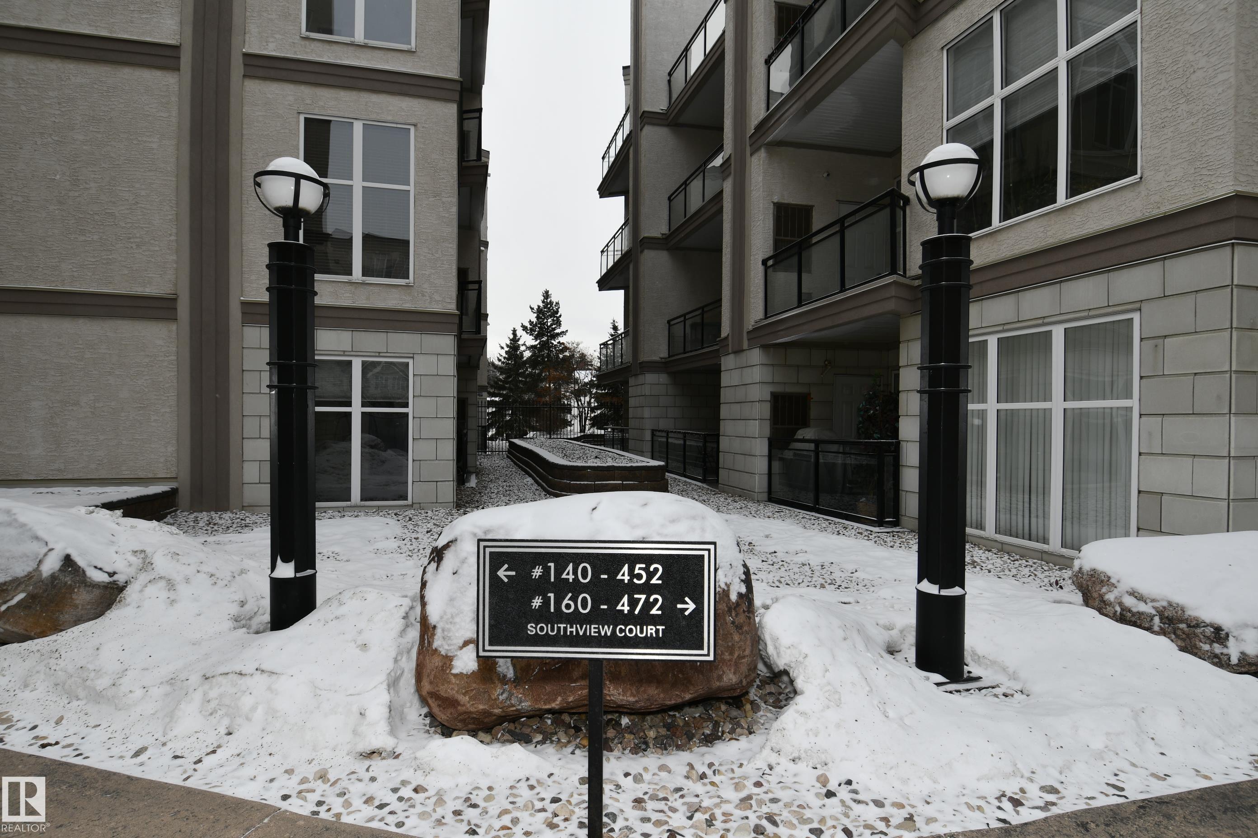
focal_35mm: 18
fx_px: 629
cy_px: 419
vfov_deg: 67.4
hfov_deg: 90.0
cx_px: 629
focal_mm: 12
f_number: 6.3
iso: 100
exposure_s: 1/160
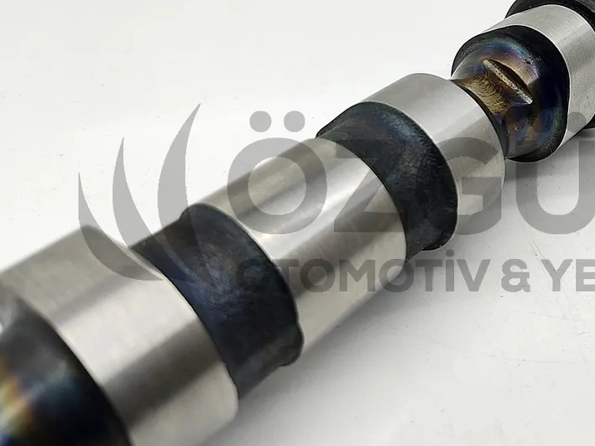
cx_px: 477
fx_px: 756
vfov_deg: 31.9
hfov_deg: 41.1
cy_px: 81
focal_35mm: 44
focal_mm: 4.74
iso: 100
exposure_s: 1/123
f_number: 1.79
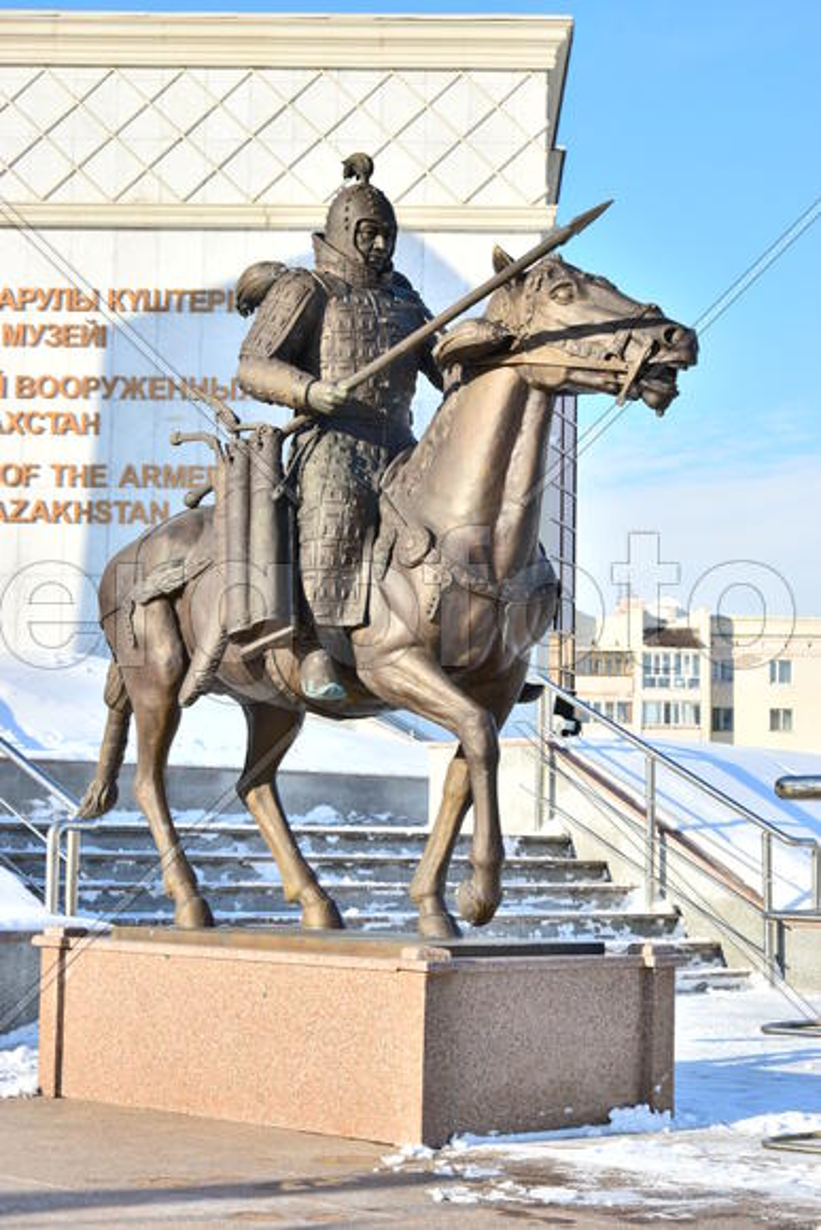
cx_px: 410
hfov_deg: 18.9
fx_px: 2461
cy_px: 615
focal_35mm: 72
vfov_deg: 28.1
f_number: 9
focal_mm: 48
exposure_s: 1/200
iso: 100
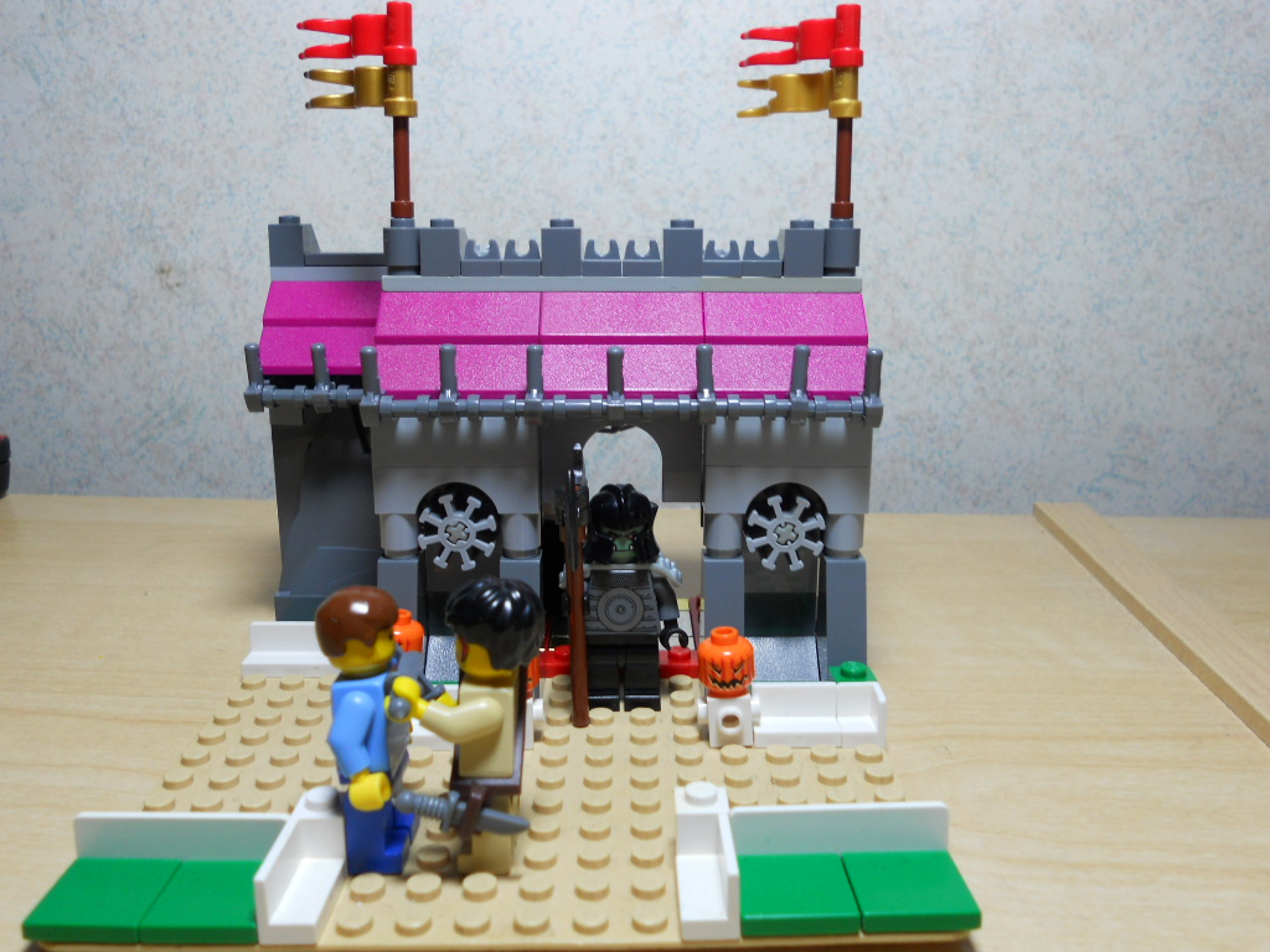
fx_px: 1174
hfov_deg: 56.8
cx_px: 635
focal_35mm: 32
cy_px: 476
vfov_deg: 44.2
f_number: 3.5
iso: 80
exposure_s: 1/30
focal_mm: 5.8
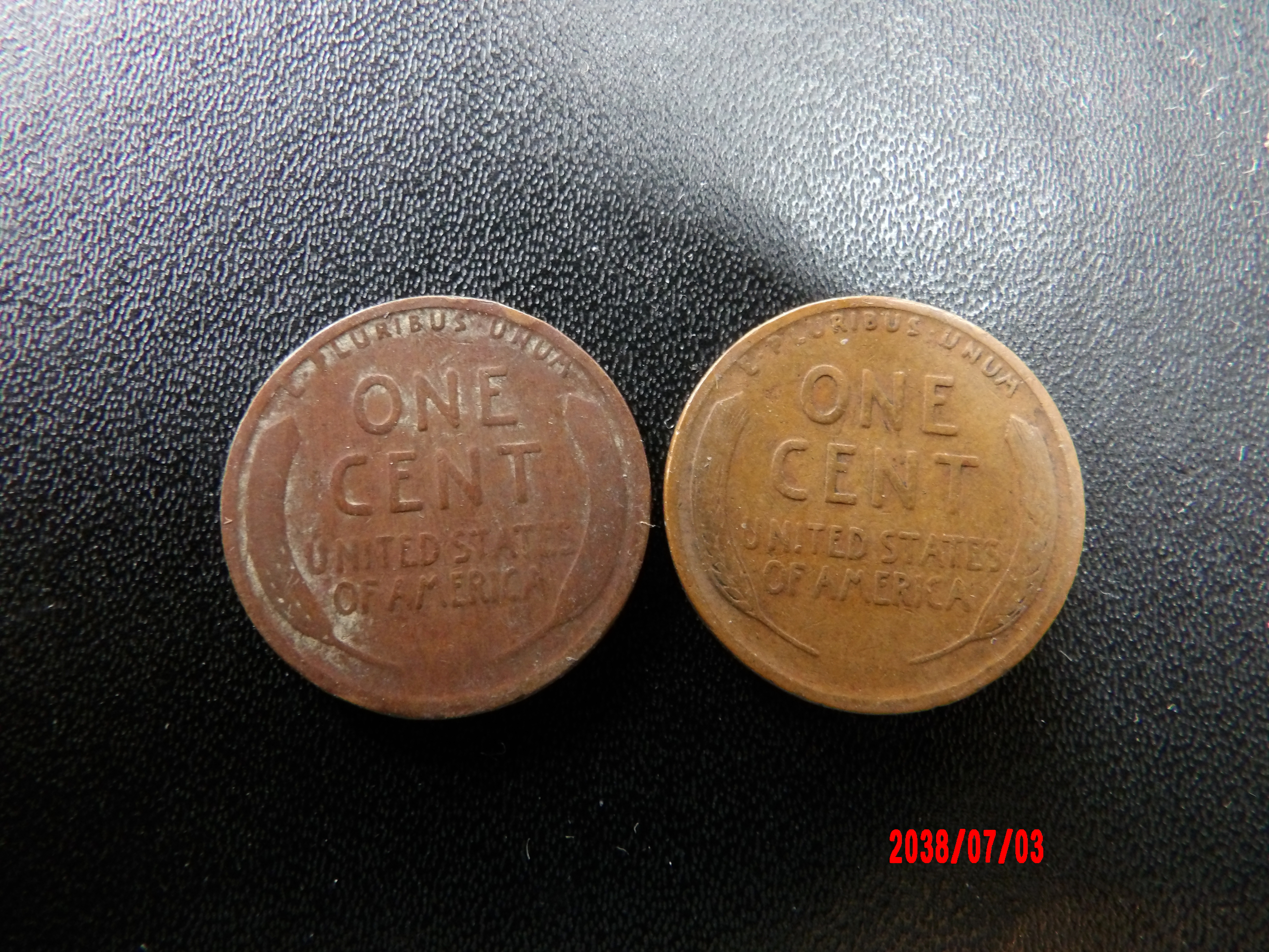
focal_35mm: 23
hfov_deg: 73.9
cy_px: 476
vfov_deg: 58.9
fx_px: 843
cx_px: 634
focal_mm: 4.2
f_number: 4.1
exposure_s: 1/15
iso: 513
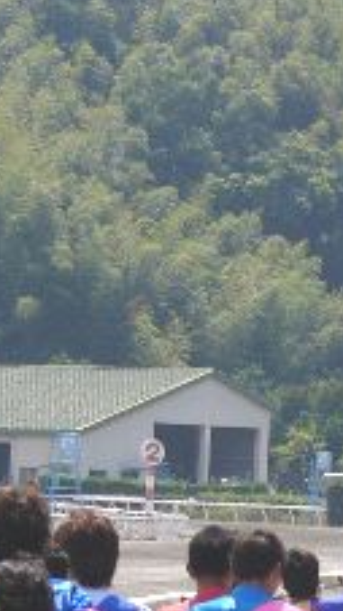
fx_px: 5453
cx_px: 351
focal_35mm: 337
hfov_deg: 3.6
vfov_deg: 6.4
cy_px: 497
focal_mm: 18.1
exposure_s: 1/640
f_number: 5.6
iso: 50
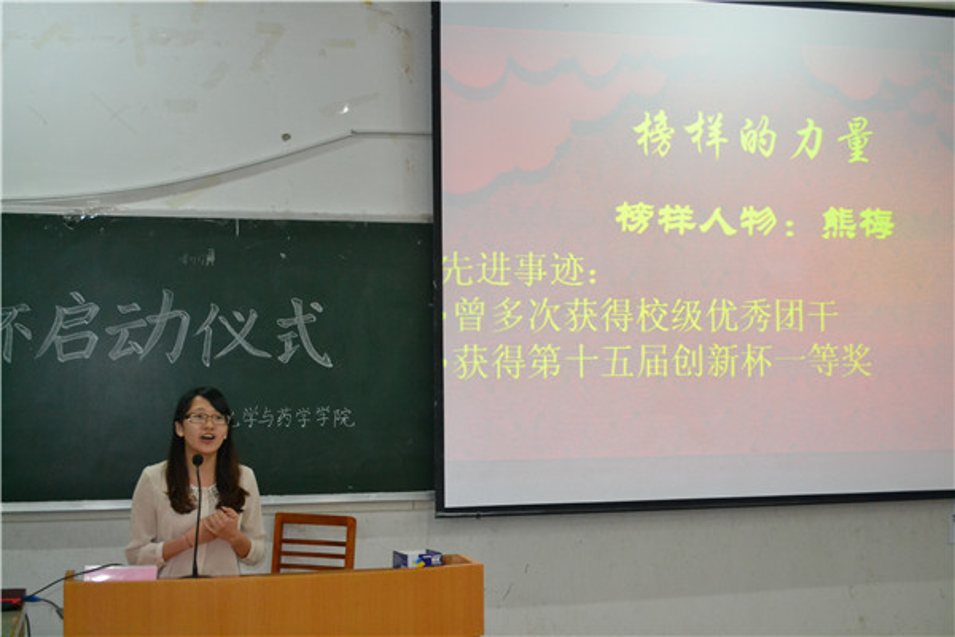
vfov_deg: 26.5
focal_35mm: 51
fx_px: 1353
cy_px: 318
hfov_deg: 38.9
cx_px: 478
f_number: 5
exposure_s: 1/60
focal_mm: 34
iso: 2500
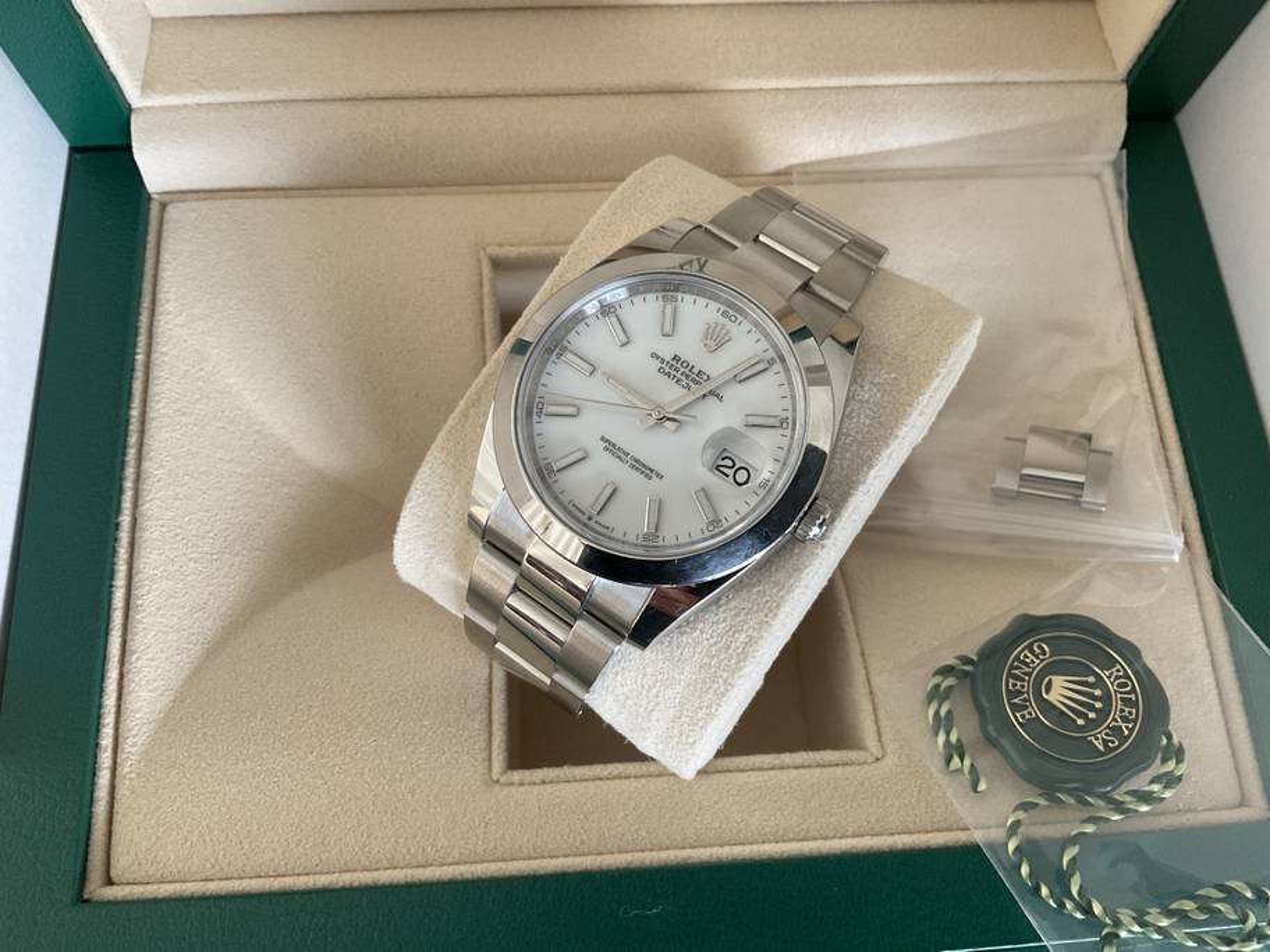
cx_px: 635
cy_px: 476
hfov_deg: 61.7
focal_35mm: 29
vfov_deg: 48.2
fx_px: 1064
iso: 80
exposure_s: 1/60
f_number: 1.8
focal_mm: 3
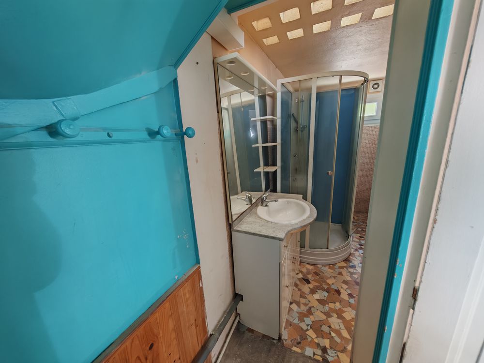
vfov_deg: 89.9
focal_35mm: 13
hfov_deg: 106.2
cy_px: 182
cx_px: 242
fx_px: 182
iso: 320
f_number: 2
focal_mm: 1.82
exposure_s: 1/33
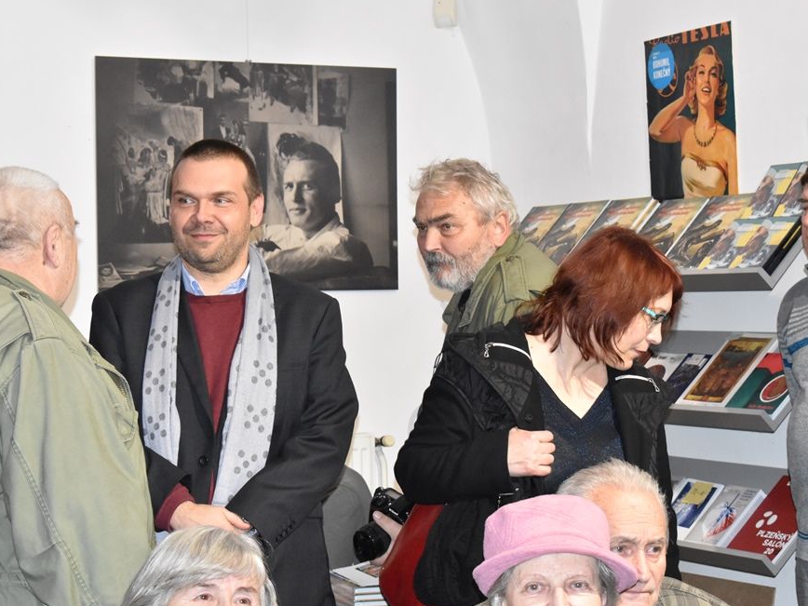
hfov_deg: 21.0
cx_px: 398
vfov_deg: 15.8
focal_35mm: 94
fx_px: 2184
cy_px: 310
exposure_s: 1/100
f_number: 8
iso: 3600
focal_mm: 55
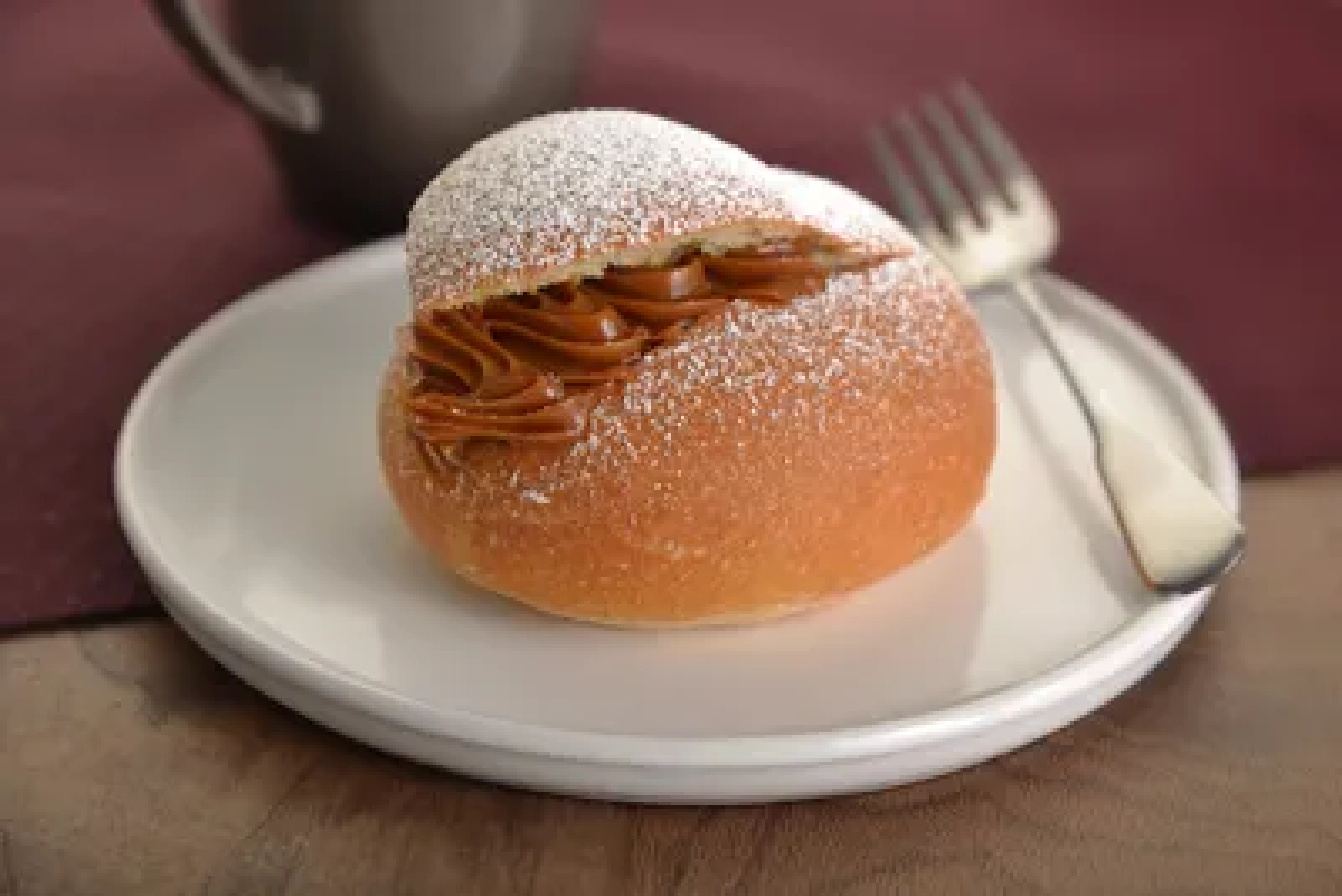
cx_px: 671
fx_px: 3915
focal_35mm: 105
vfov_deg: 13.1
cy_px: 448
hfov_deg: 19.4
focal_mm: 105
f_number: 5.6
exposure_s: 1/200
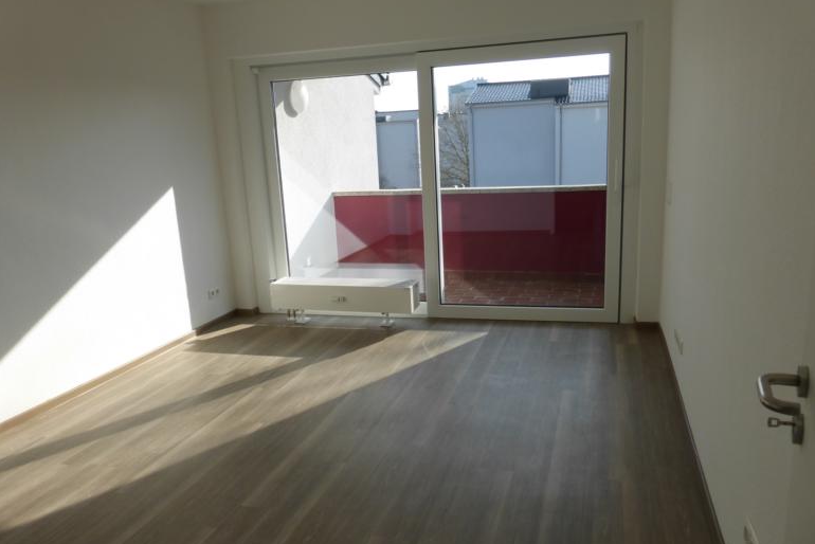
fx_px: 611
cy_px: 291
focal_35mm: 27
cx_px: 421
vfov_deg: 47.9
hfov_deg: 67.3
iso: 100
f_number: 4
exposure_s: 1/250
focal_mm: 4.3
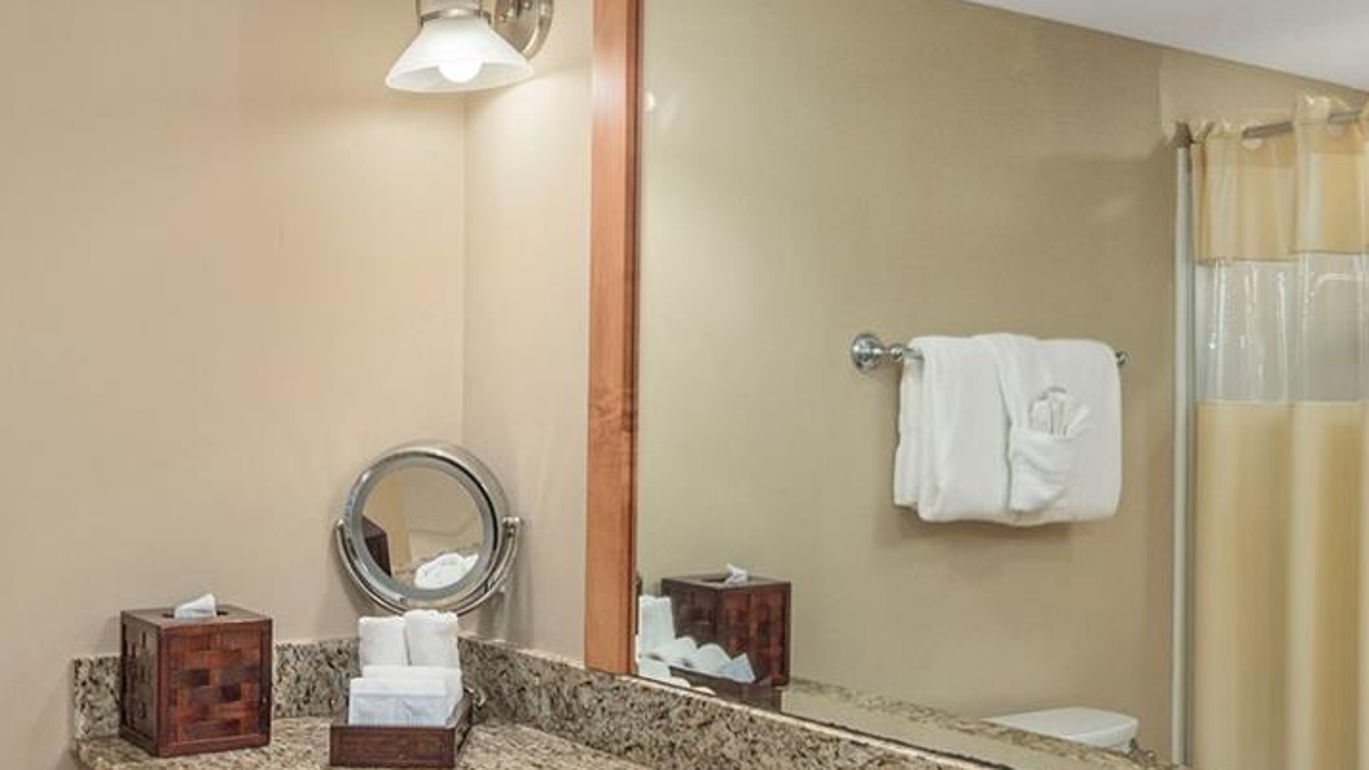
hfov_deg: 48.2
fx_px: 1524
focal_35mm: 42
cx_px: 595
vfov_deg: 28.3
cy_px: 415
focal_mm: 14
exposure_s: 1/125
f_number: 7.1
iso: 320
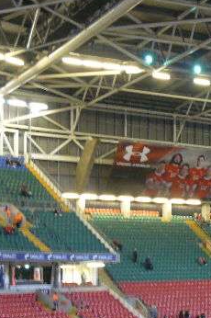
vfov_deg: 25.1
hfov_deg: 15.8
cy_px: 232
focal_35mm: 80
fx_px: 705
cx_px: 305
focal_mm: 6
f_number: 2.8
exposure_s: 1/5
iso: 200
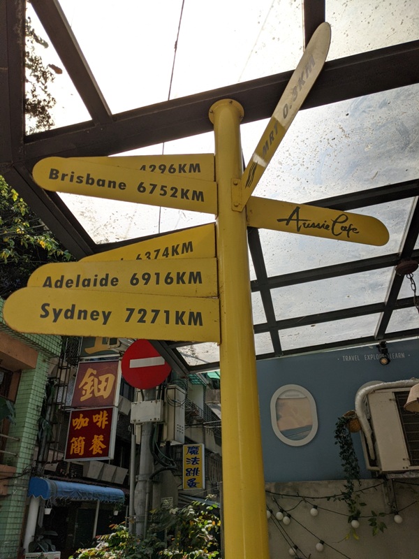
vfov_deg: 65.3
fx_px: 436
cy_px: 280
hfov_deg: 51.4
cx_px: 210
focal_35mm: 27
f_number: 1.73
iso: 51
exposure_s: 1/4673
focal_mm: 4.38
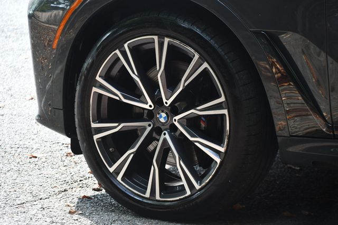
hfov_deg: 13.7
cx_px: 169
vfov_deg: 9.1
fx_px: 1408
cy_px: 112
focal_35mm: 150
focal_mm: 100
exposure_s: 1/250
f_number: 5.6
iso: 400
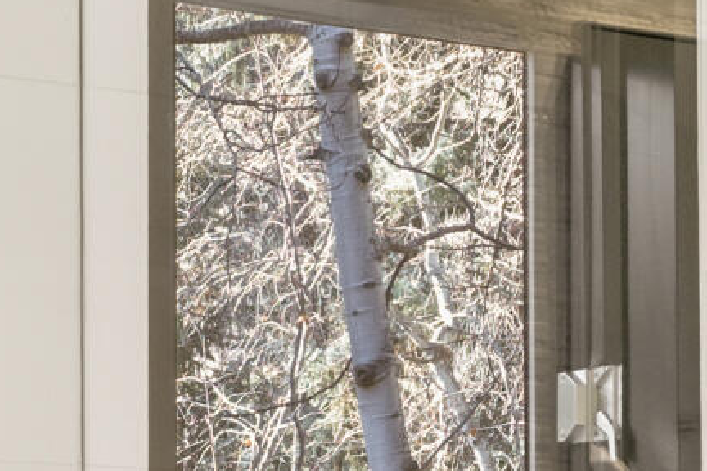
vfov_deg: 11.2
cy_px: 703
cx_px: -119
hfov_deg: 16.7
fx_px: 2317
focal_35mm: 118
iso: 500
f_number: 7.1
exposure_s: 1/10
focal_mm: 17
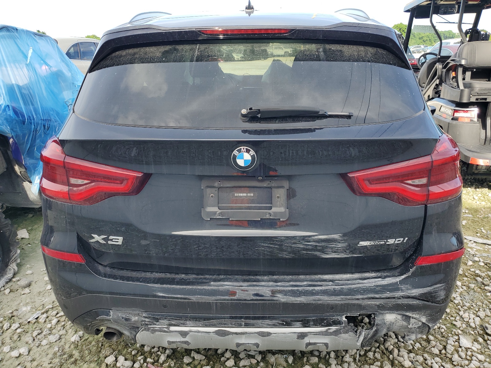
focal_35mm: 26
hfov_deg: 67.3
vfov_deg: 53.1
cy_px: 184
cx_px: 246
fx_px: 369
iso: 50
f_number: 1.5
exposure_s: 1/667
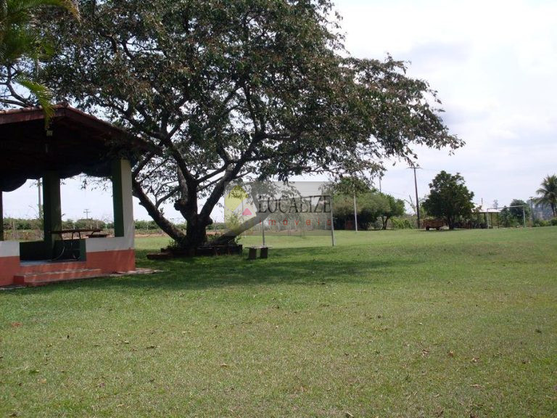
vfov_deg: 37.7
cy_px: 209
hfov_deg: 49.0
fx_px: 611
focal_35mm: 38
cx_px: 278
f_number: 8.4
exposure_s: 1/180
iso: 80
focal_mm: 6.3
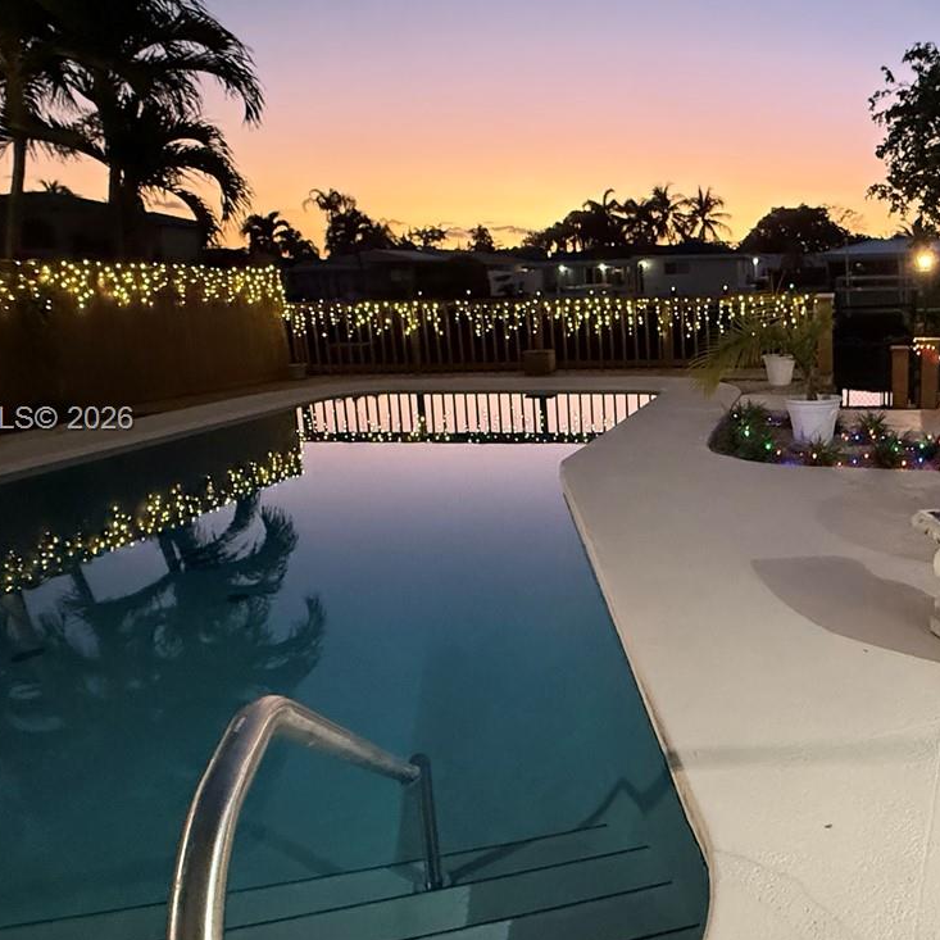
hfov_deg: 54.7
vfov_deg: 58.9
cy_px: 421
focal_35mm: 27
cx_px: 760
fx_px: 830
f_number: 2.2
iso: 1000
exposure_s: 1/40
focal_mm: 2.22
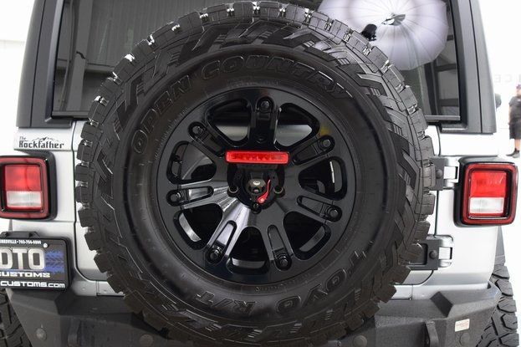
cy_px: 178
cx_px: 254
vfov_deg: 35.9
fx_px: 535
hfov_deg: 51.9
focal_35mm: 37
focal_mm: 24
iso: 1600
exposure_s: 1/15
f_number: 5.6
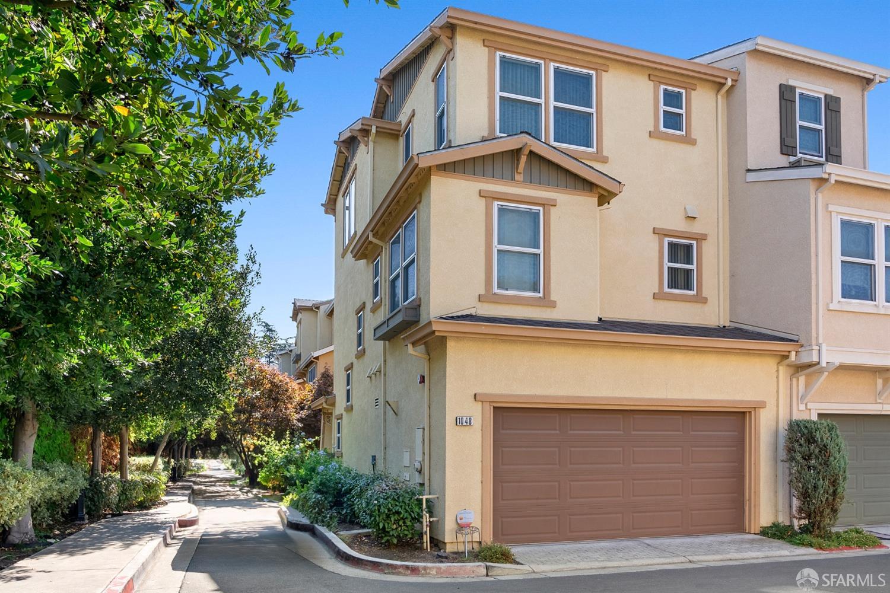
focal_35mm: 24
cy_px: 296
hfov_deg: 73.7
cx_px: 445
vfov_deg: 53.1
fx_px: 593
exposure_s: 1/60
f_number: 9
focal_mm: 24
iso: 250
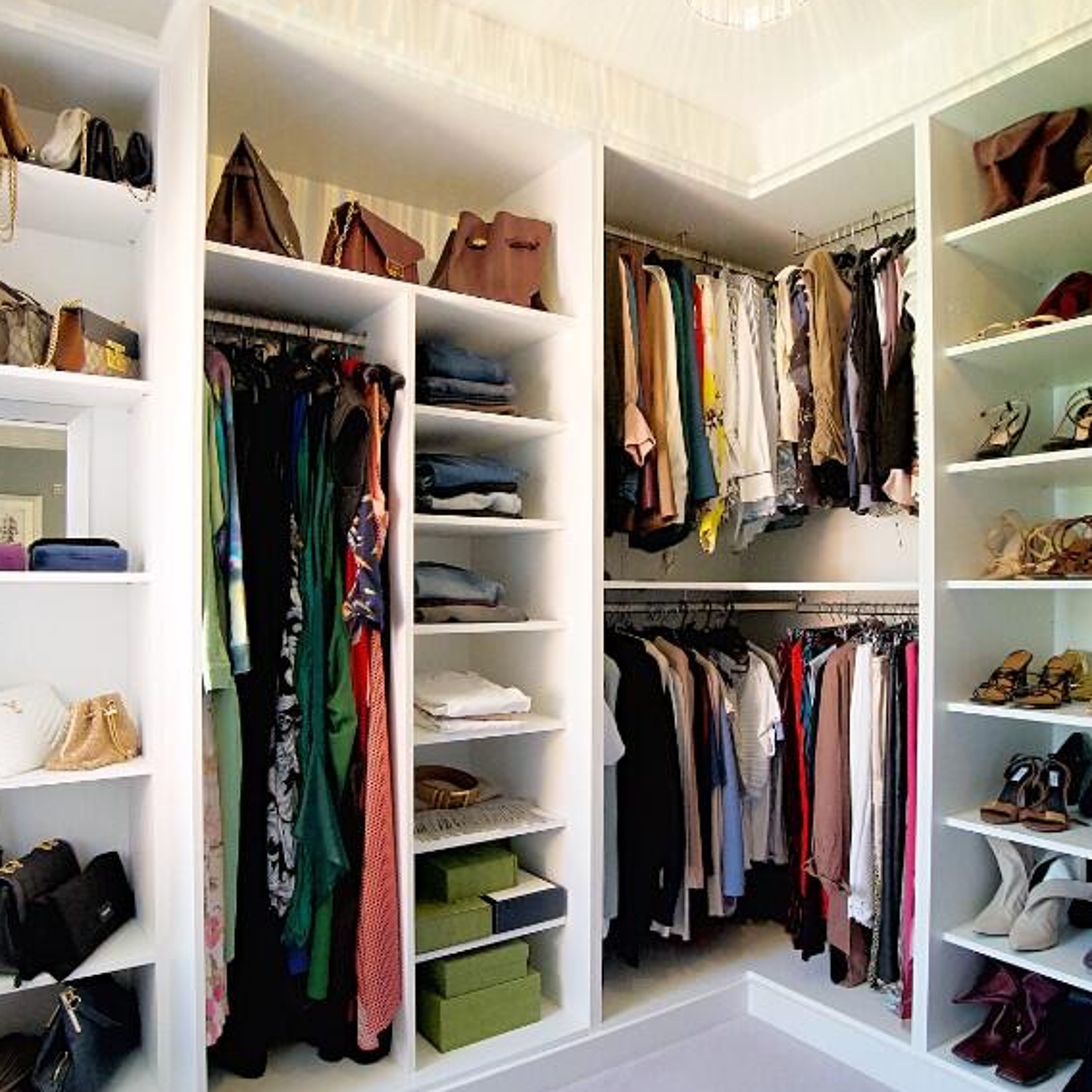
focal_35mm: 23
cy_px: 601
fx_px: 821
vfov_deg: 67.1
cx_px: 542
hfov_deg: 67.3
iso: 2500
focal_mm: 10
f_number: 4
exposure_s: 1/160
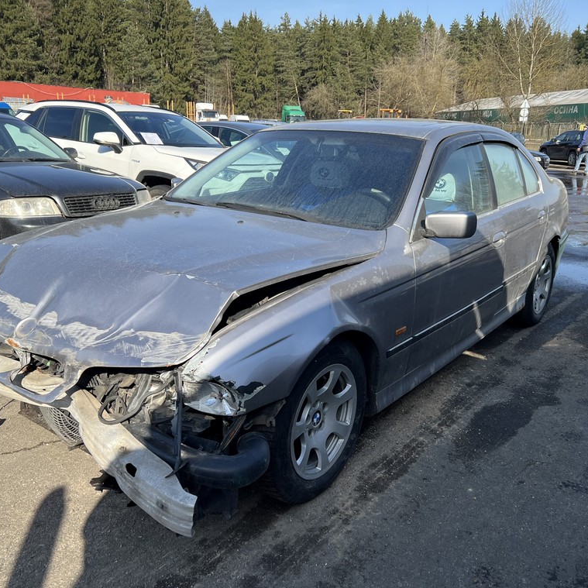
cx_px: 302
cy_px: 297
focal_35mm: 31
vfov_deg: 52.5
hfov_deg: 52.5
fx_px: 596
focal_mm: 5.7
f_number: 1.5
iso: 50
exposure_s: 1/1751
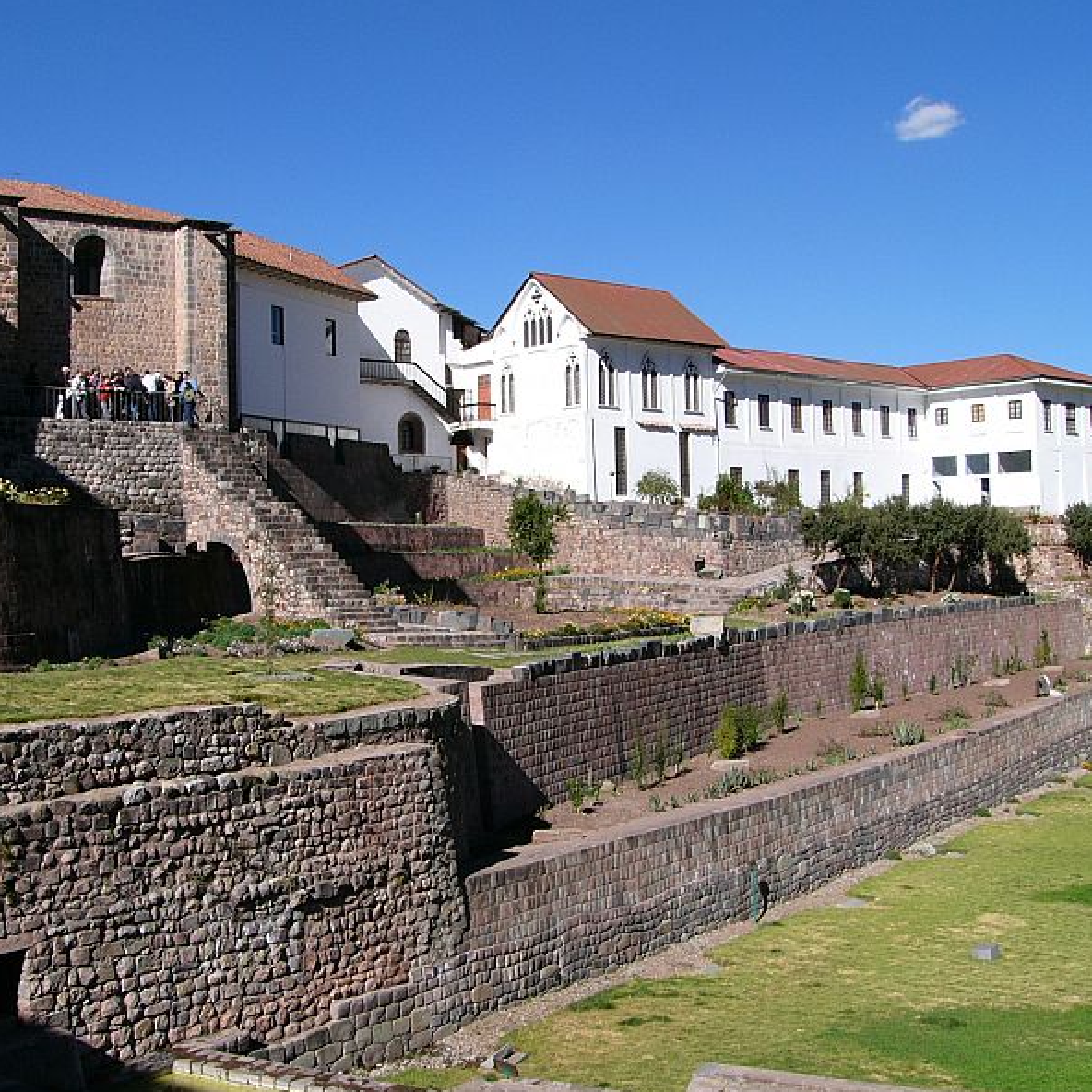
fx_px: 1535
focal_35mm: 43
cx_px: 433
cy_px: 544
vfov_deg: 39.2
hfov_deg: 39.0
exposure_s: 1/500
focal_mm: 6
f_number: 4.6
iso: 50
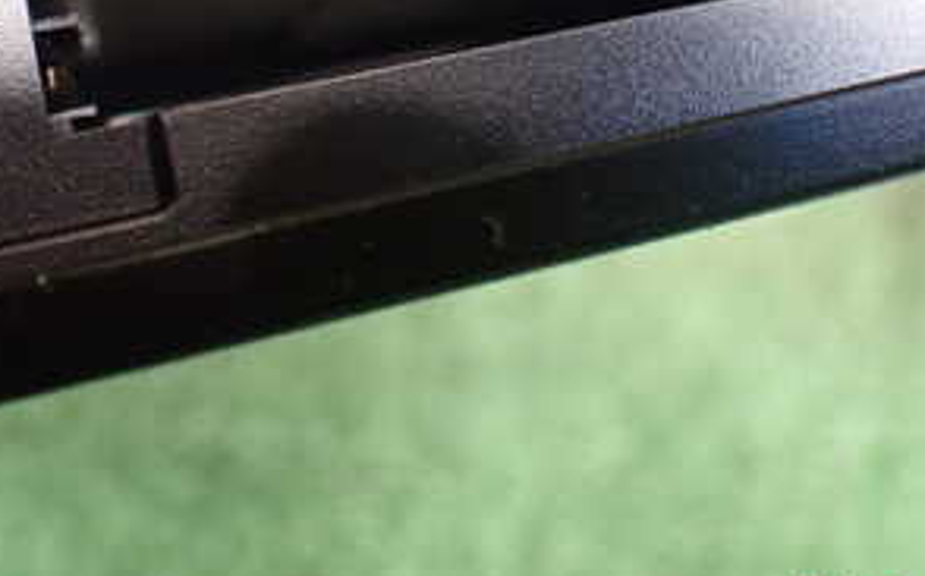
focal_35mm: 65
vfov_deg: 19.1
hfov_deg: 31.4
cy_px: -57
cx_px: 569
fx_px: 1637
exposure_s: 1/40
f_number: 2.3
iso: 800
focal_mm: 5.4
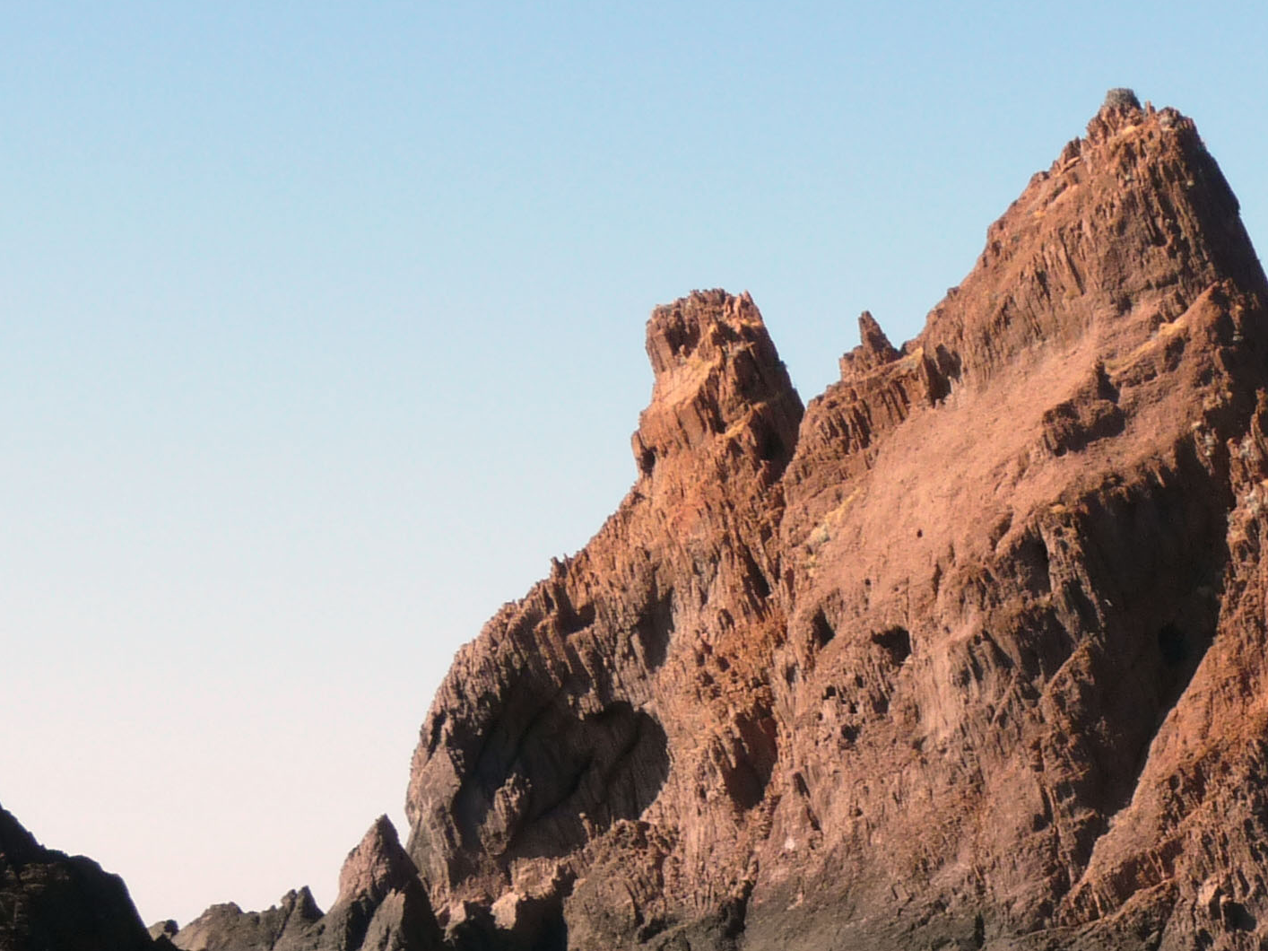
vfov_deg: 11.4
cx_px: 1068
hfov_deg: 15.2
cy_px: 877
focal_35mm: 129
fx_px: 4725
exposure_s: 1/250
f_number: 5.6
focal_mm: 9
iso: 100
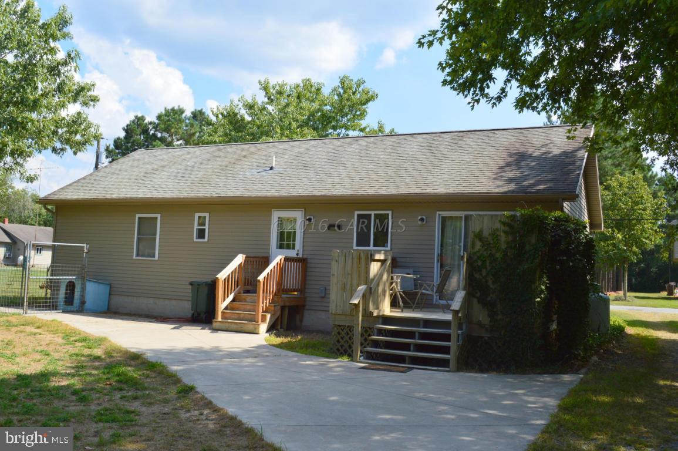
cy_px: 226
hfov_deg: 57.3
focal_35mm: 33
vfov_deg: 39.9
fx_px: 621
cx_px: 339
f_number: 11
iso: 400
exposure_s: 1/400
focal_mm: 22
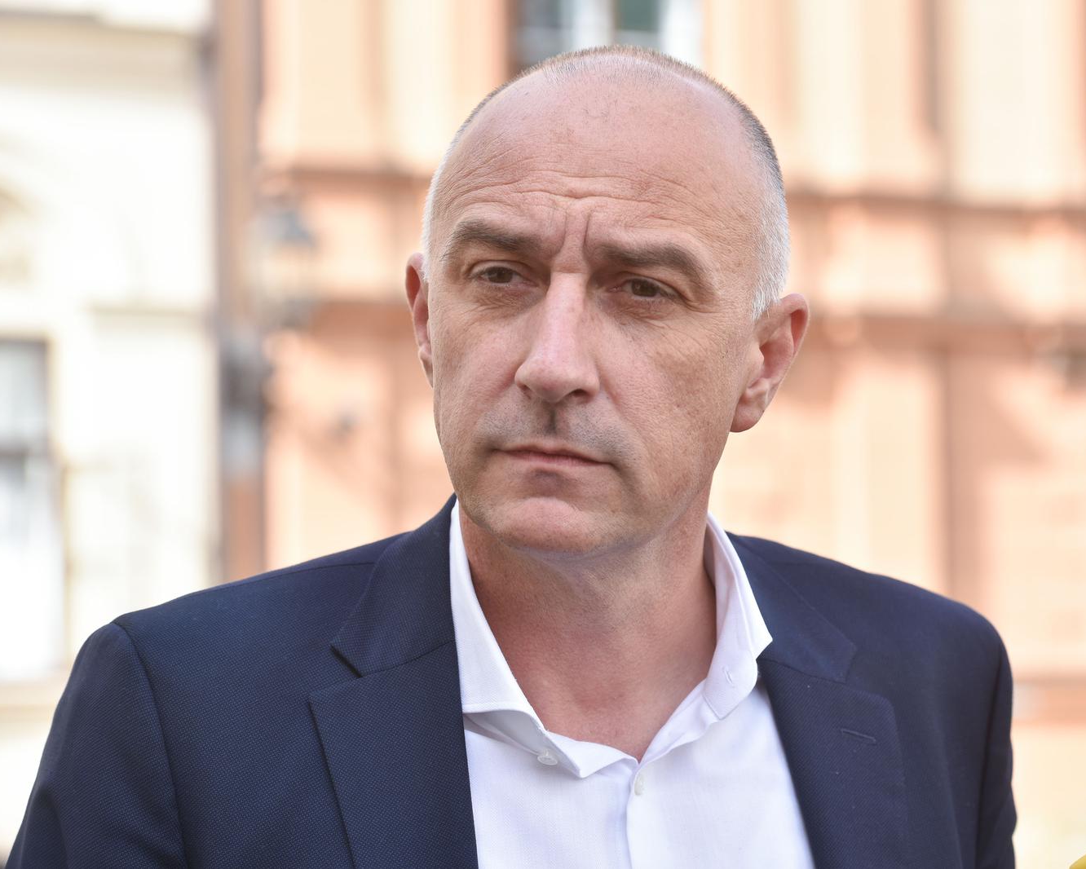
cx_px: 556
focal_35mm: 115
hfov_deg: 16.7
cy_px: 434
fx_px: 3697
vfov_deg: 13.4
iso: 250
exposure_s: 1/400
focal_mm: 102
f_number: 5.6
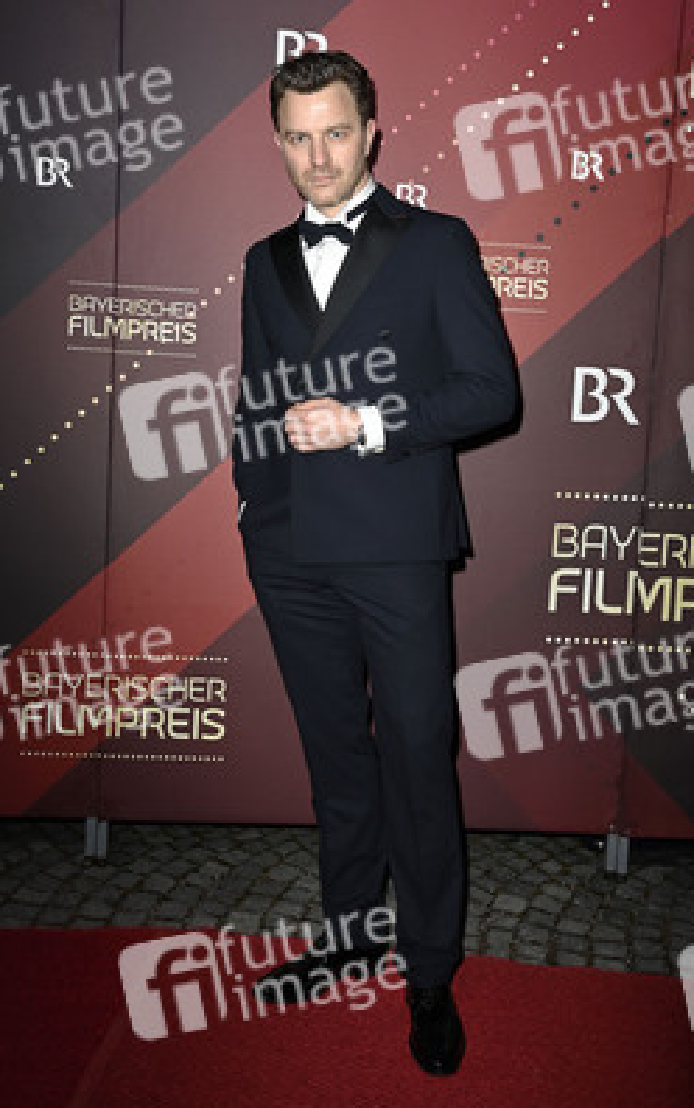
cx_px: 344
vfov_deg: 54.0
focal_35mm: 36
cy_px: 554
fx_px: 1088
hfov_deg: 35.4
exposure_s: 1/160
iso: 800
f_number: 5.6
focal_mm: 35
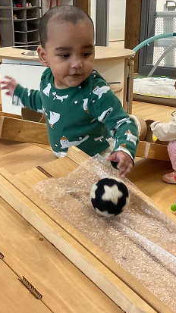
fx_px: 424
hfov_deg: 23.5
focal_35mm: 51
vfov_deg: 40.5
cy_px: 176
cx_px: 89
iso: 200
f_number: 1.8
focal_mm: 3
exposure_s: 1/40
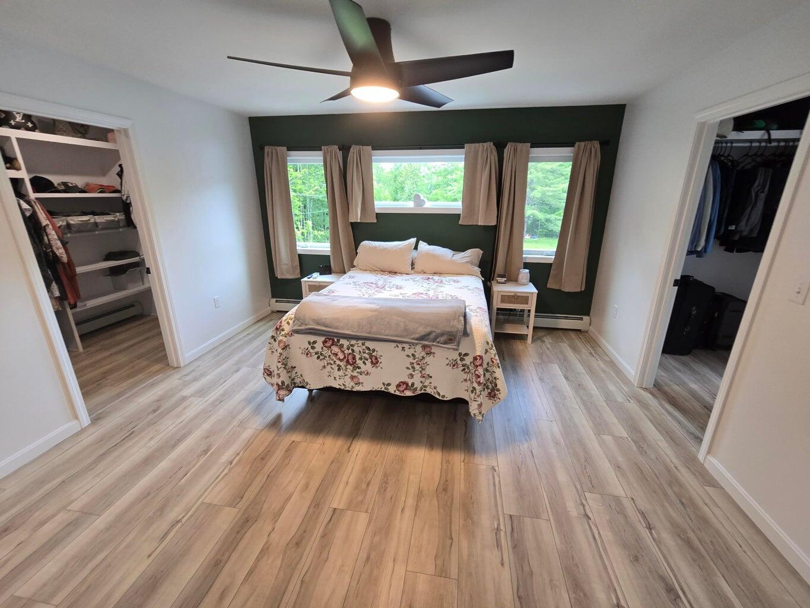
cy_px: 304
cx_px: 405
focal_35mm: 13
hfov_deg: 106.2
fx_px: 304
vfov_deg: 89.9
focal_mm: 2.2
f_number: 2.2
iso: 125
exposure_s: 1/60
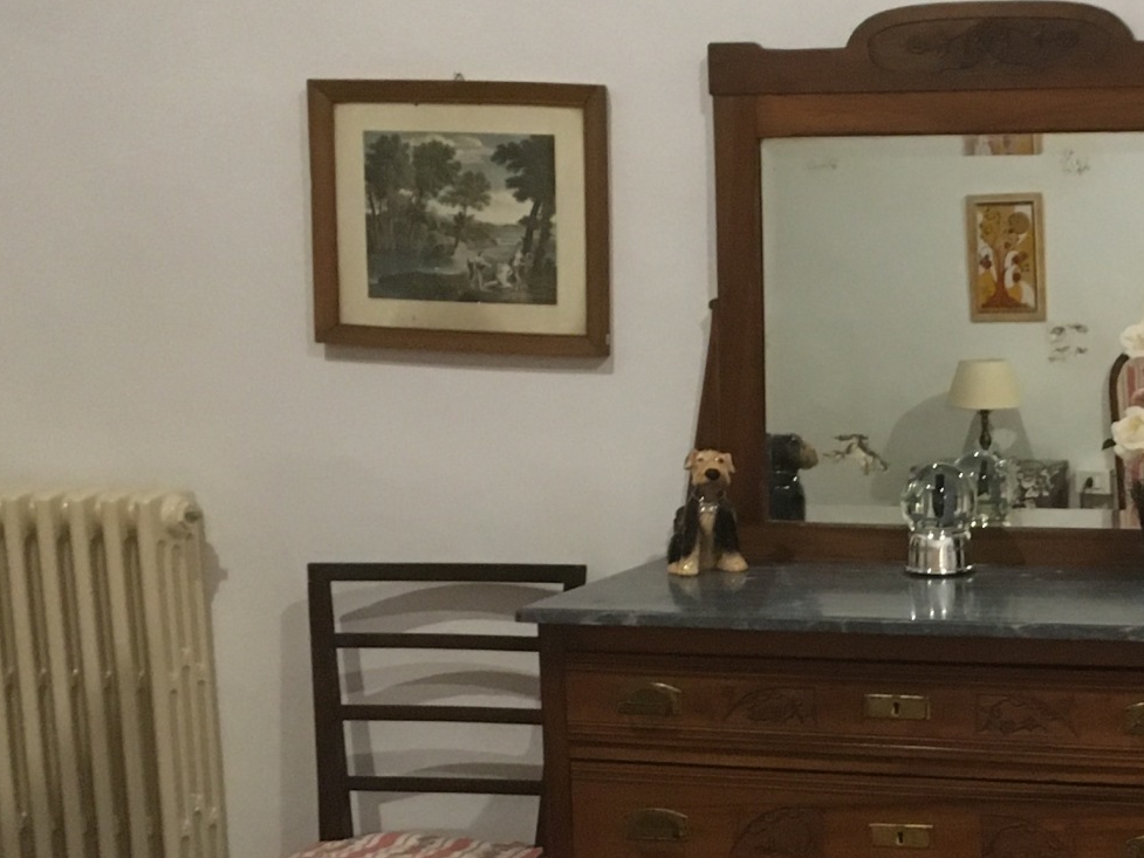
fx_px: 2512
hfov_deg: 24.7
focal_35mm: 76
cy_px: 589
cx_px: 1076
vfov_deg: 19.3
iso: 250
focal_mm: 4.15
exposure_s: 1/17
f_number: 2.2
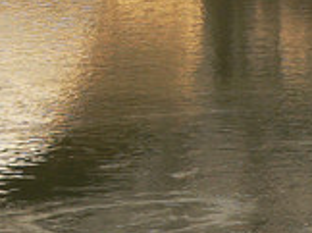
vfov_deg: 3.4
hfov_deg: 4.5
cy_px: -44
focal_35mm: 435
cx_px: 566
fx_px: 3915
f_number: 4.6
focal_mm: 14.7
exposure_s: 1/160
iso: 80
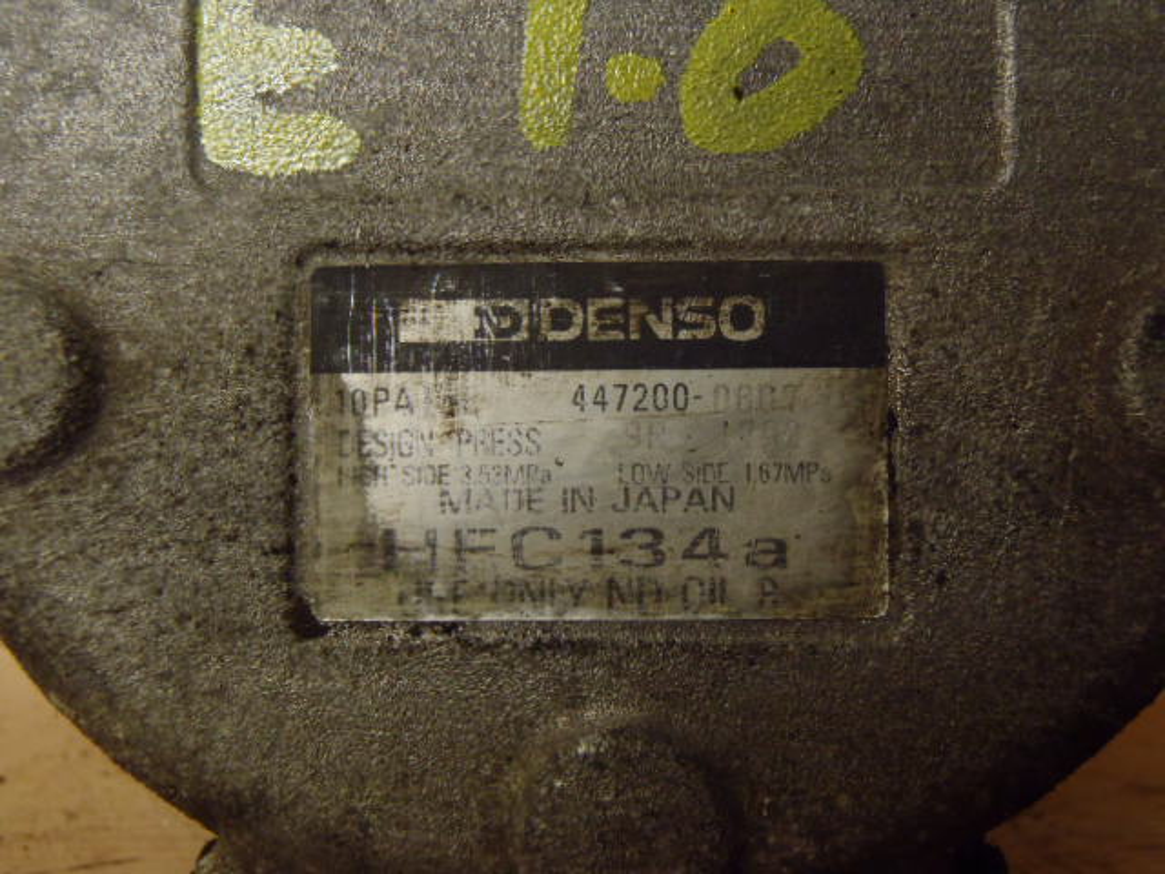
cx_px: 582
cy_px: 437
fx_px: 1245
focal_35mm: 37
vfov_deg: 38.7
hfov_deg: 50.1
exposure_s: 1/4
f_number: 4.7
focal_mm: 6.64
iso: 320
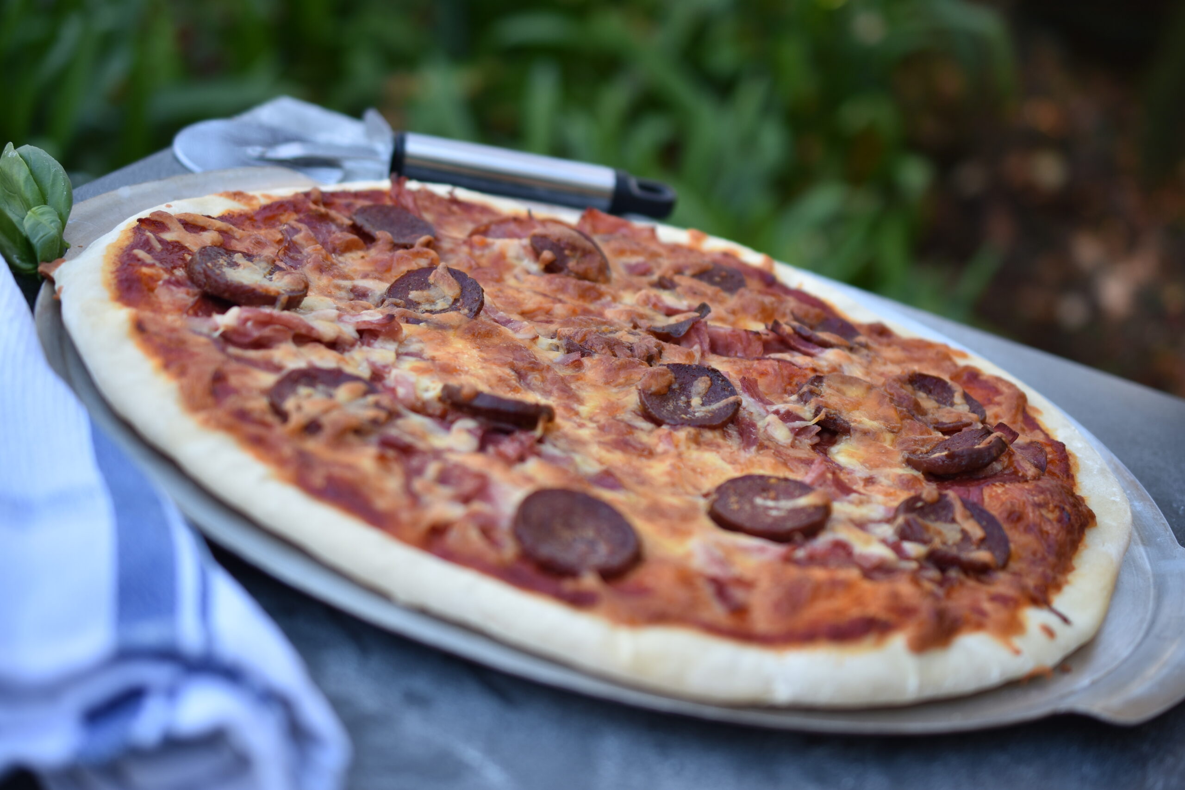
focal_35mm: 60
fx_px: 1975
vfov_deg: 22.6
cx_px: 592
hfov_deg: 33.4
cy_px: 395
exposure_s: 1/160
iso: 100
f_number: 3.2
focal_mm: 40
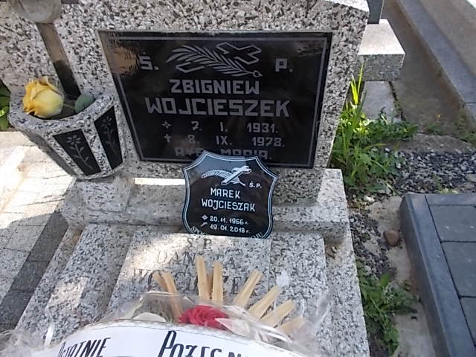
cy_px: 178
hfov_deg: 67.3
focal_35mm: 26
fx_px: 358
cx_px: 238
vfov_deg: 53.1
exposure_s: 1/125
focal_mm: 4.6
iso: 80
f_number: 3.2
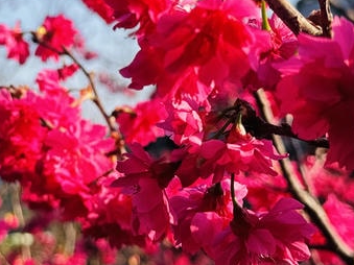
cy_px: 70
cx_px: 56
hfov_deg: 22.6
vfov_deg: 17.3
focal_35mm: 85
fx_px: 869
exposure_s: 1/1721
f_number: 1.78
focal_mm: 6.86
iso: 80
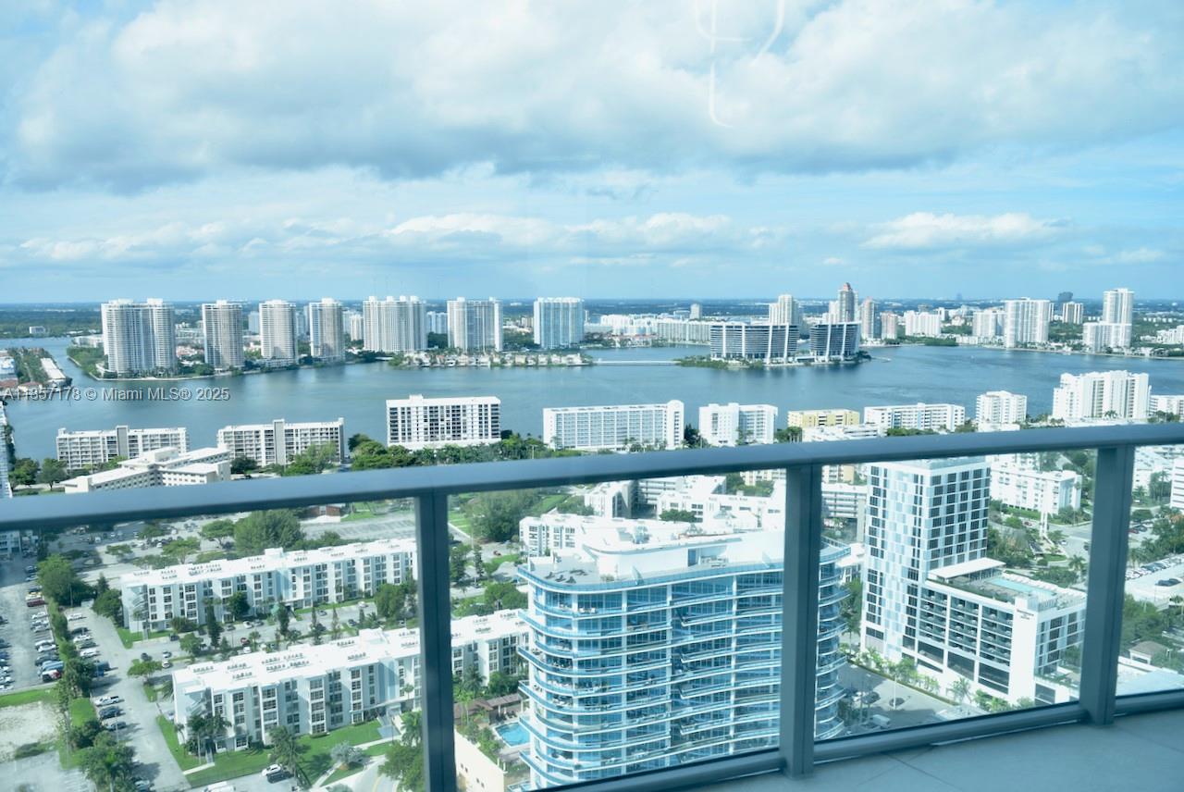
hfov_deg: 69.3
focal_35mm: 26
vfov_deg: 49.6
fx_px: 856
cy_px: 396
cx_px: 592
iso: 250
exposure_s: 1/800
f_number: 3.5
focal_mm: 26
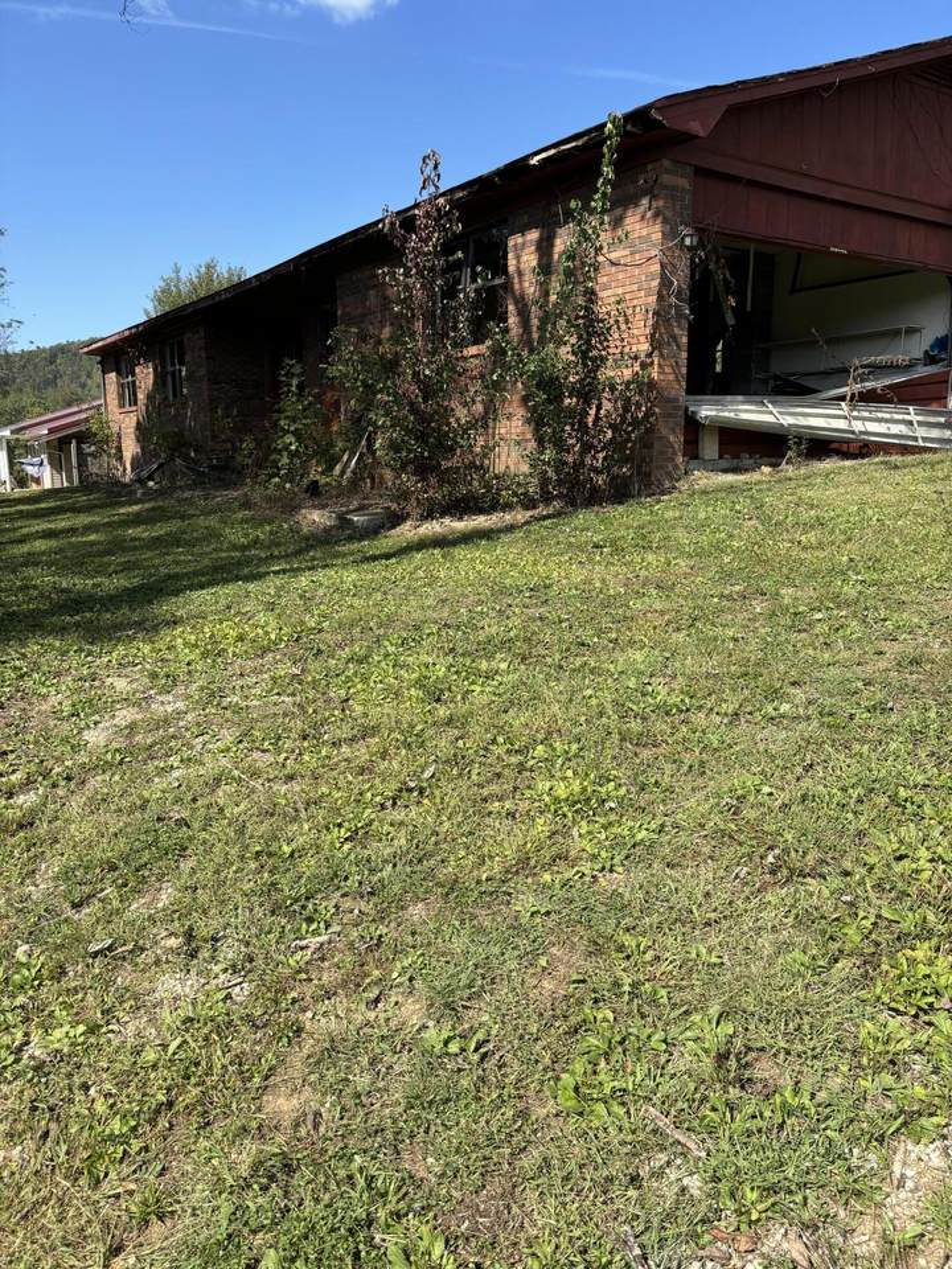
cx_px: 476
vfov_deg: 67.3
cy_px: 634
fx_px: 953
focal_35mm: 26
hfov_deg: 53.1
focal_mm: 5.96
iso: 50
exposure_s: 1/2024
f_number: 1.6
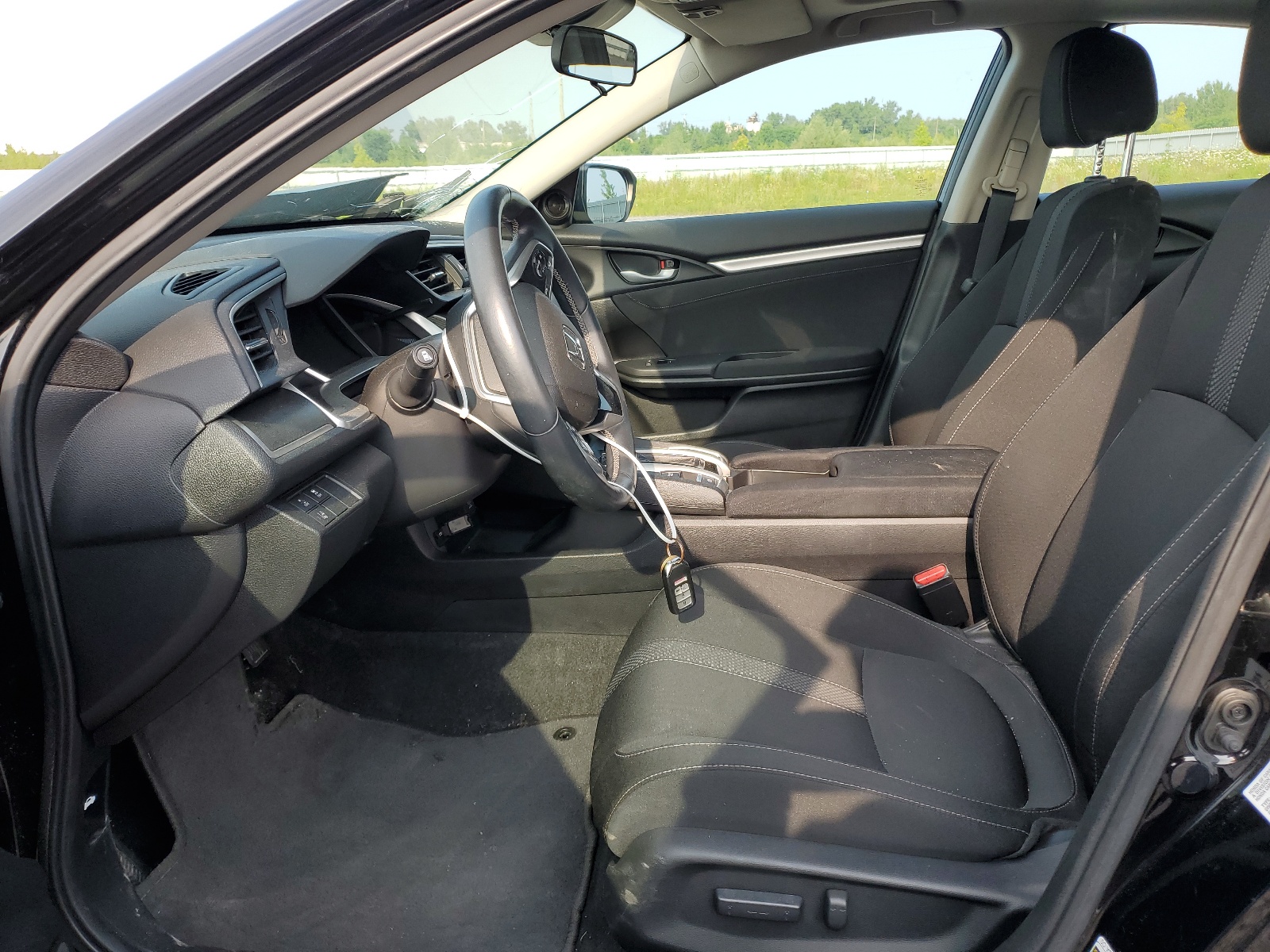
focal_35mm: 26
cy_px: 476
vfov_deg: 53.1
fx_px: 954
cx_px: 635
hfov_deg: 67.3
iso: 50
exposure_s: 1/588
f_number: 1.5
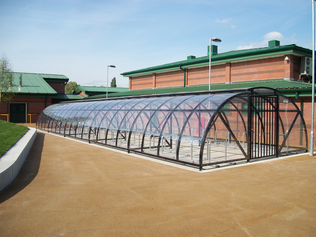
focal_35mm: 32
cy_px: 118
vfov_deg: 44.2
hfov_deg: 56.8
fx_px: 292
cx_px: 158
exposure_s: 1/160
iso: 80
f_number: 8.8
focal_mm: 5.7
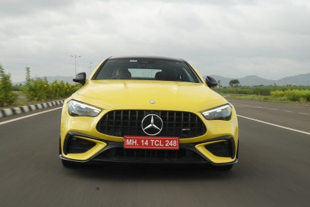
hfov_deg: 41.1
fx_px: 413
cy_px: 104
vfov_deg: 28.1
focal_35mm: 48
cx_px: 140
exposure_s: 1/30
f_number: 13
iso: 100
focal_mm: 34
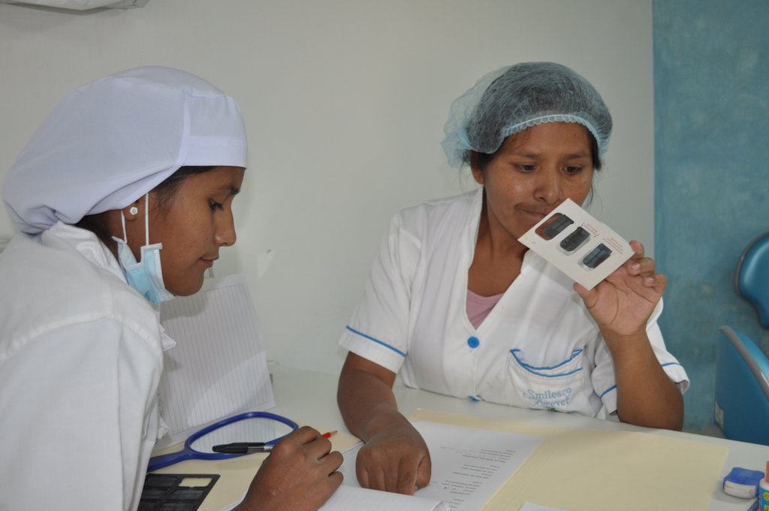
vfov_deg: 34.1
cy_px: 256
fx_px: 832
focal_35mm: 39
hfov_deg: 49.6
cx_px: 384
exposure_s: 1/30
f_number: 4.2
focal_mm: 26
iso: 560
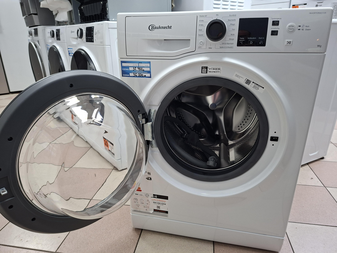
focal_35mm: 23
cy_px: 126
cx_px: 168
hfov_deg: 73.9
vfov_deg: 58.9
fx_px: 224
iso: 250
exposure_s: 1/33
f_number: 1.8
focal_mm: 5.54
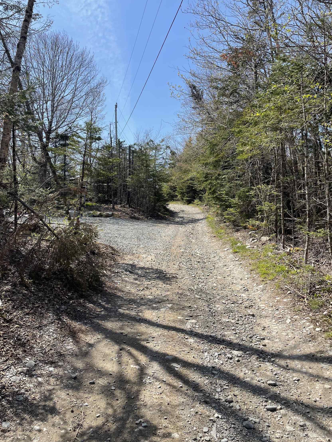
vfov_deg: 65.3
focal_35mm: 27
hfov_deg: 51.3
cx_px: 169
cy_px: 220
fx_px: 345
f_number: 1.6
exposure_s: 1/2564
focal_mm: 4.2
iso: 32
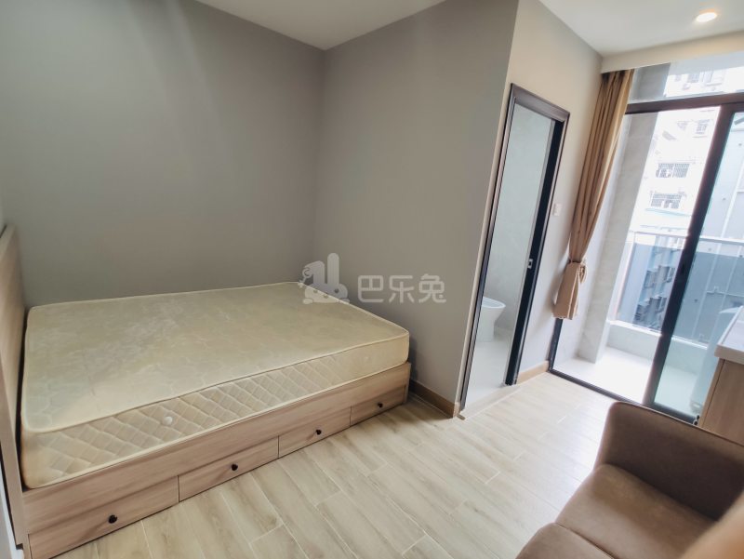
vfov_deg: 90.0
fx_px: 280
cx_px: 372
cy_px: 280
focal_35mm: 13
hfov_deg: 106.1
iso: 111
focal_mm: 2.25
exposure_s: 1/50
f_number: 2.2
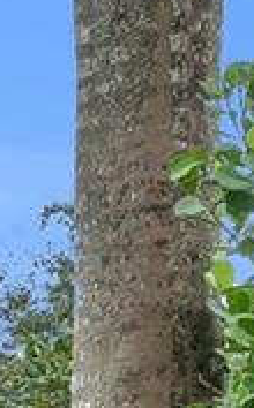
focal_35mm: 323
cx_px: -1337
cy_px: 917
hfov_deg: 3.5
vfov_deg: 6.3
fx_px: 3592
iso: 320
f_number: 9
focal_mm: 35
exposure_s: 1/640
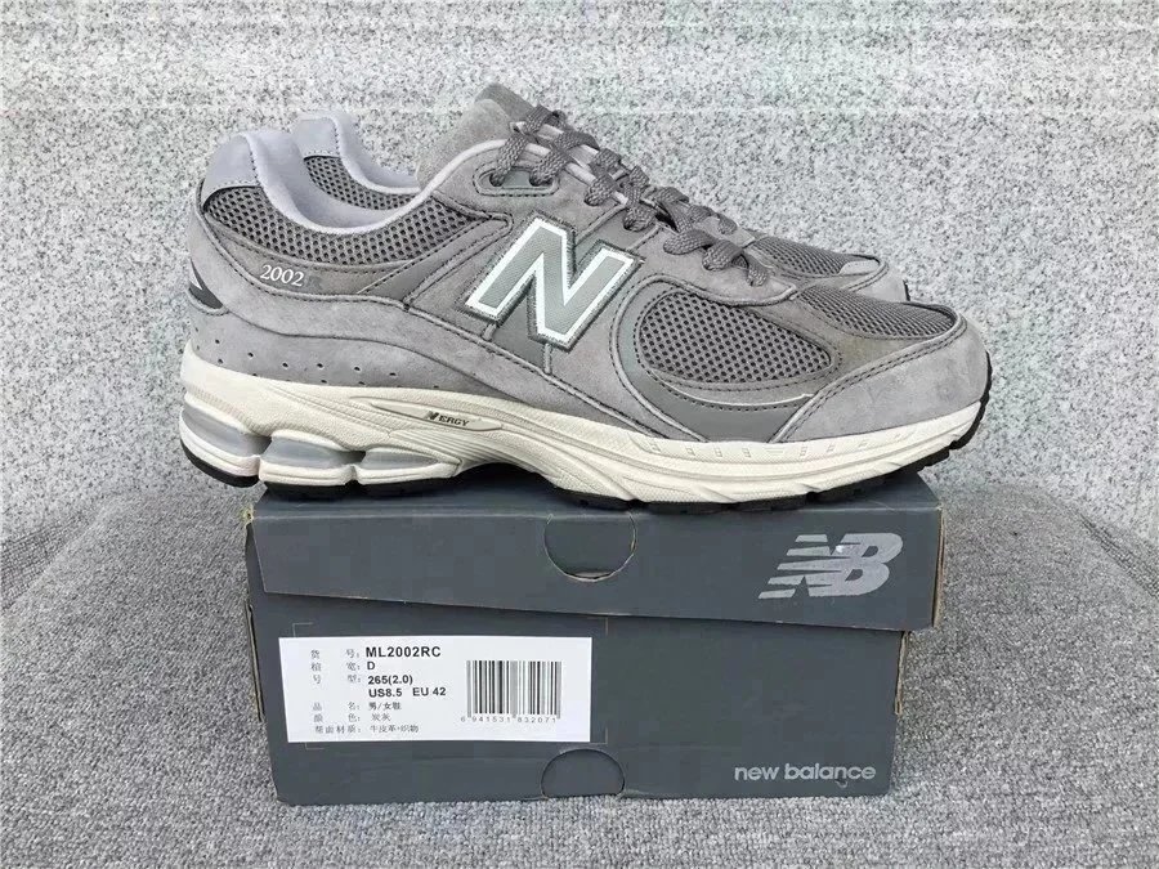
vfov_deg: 45.4
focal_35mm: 31
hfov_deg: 58.4
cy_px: 434
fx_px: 1038
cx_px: 580
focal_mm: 3.3
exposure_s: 1/307
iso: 25
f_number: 2.4
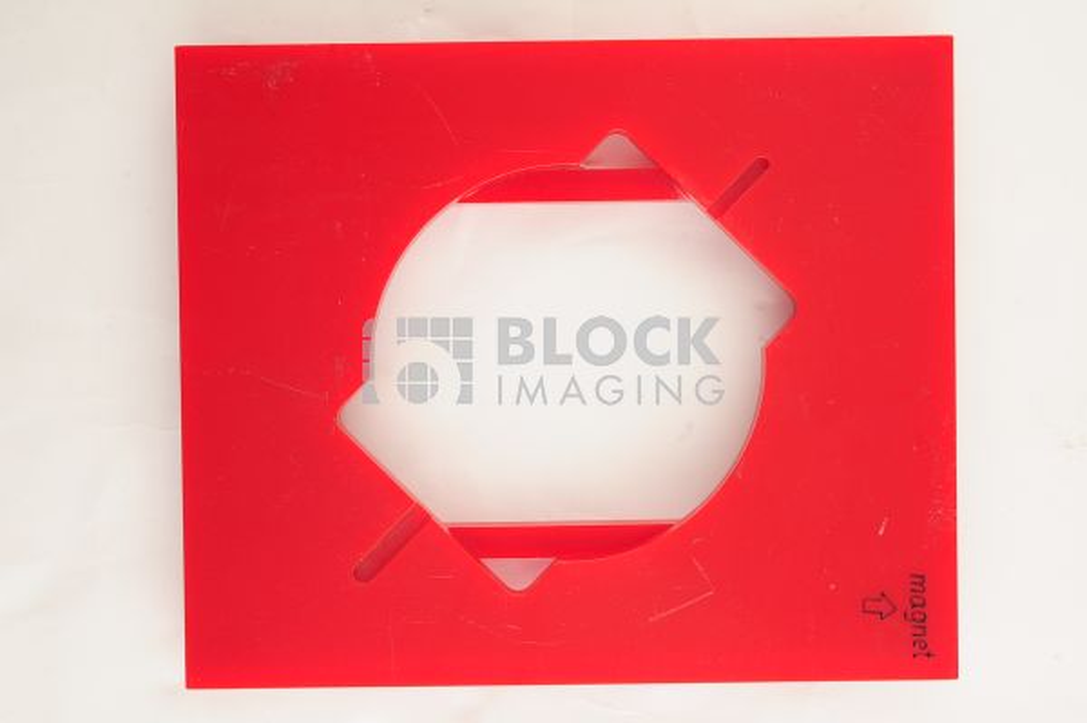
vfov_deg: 26.9
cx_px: 544
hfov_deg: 39.6
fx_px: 1508
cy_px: 362
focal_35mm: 50
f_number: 9
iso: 1600
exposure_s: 1/125
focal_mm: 50
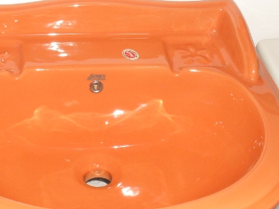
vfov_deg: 24.0
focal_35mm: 61
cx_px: 84
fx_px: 492
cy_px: 92
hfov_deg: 31.3
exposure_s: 1/45
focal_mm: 6.3
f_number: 8.3
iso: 200
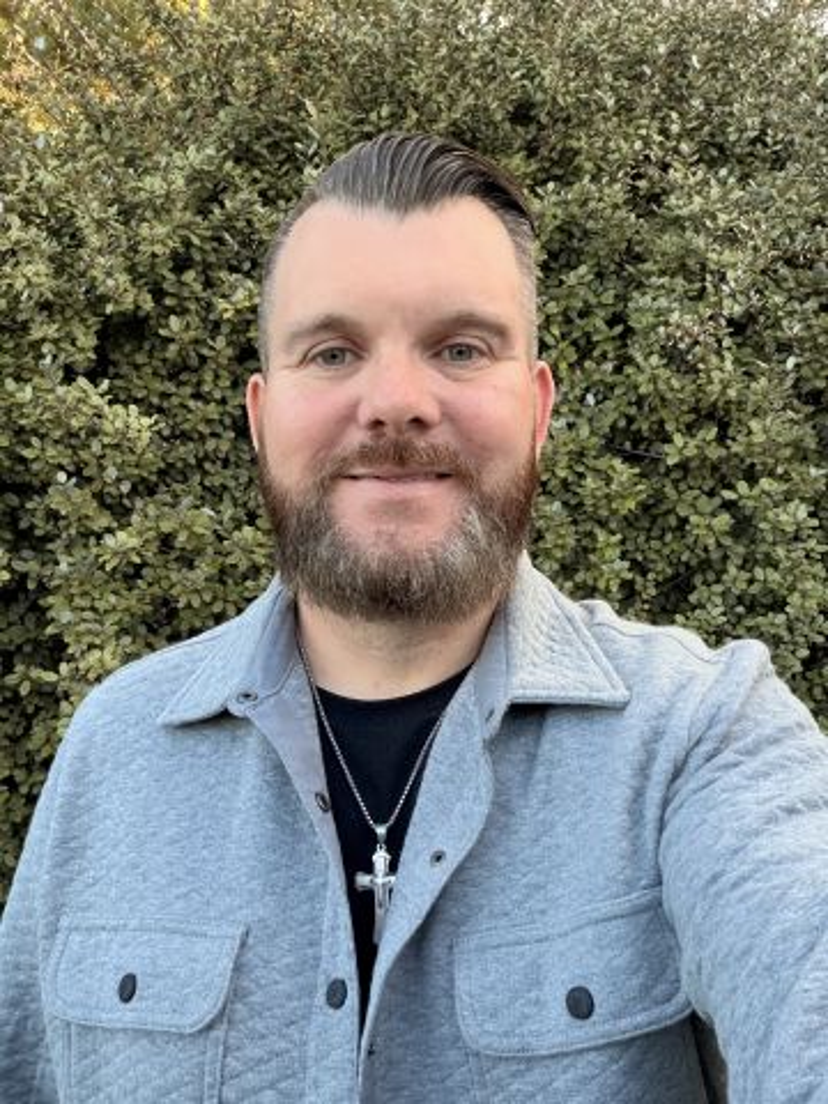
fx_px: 957
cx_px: 414
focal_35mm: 30
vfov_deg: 60.0
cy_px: 552
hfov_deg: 46.8
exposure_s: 1/121
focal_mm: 2.71
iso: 64
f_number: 1.9
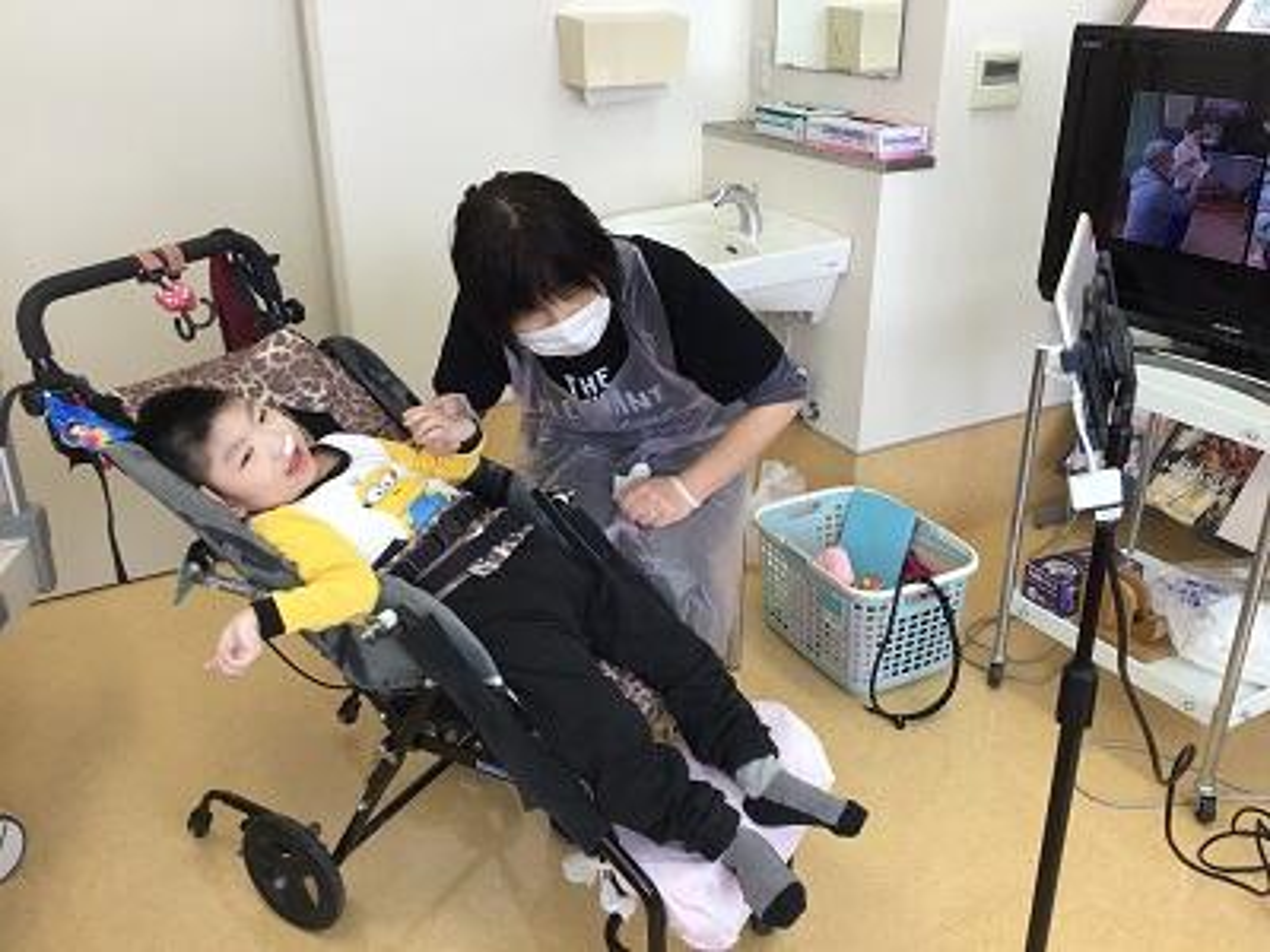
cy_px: 476
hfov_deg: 58.4
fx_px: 1137
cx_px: 635
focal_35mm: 31
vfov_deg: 45.4
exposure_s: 1/60
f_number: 2.4
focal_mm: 3.3
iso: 32
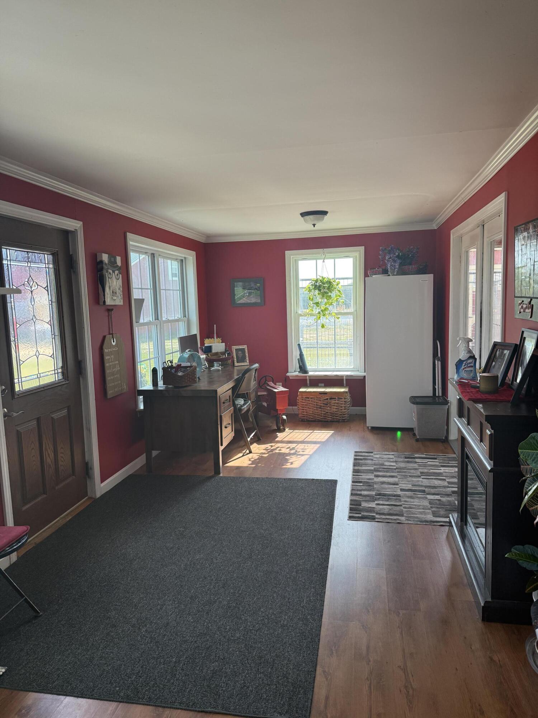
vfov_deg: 71.6
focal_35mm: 24
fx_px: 497
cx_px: 269
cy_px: 359
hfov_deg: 56.8
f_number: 1.78
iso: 125
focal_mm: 6.76
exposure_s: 1/230
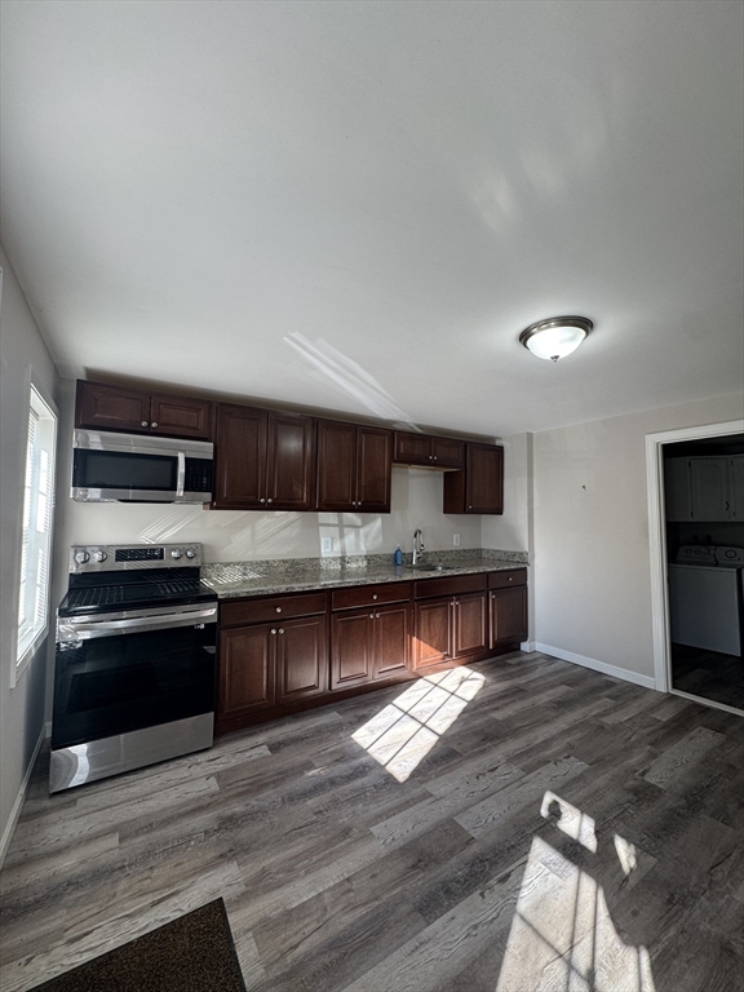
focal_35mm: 14
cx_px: 372
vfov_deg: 102.1
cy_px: 496
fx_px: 401
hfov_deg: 85.7
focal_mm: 2.22
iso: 100
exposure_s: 1/120
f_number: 2.2
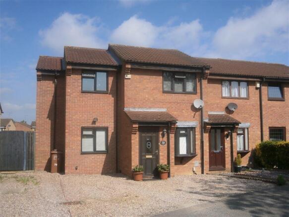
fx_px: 300
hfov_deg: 51.4
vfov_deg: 39.6
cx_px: 144
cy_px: 108
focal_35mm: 36
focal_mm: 6.4
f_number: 3.1
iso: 80
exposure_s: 1/1600
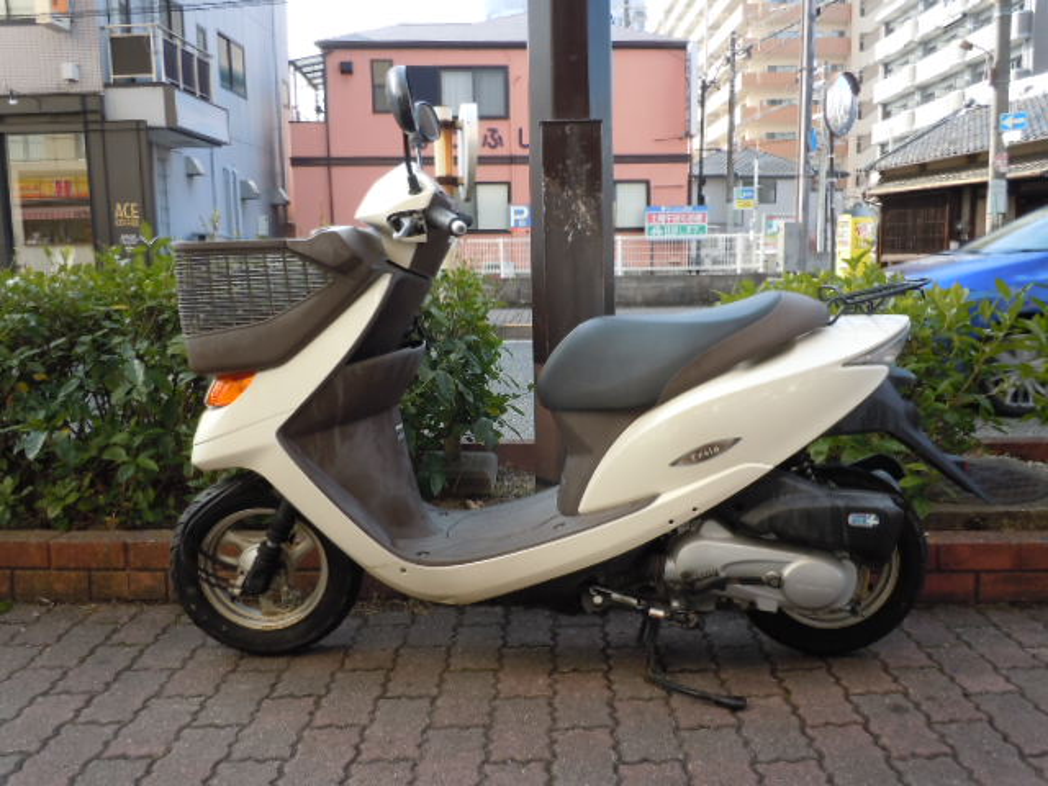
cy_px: 393
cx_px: 524
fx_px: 848
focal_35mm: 28
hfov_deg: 63.4
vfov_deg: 49.7
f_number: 3.7
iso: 100
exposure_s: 1/160
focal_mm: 5
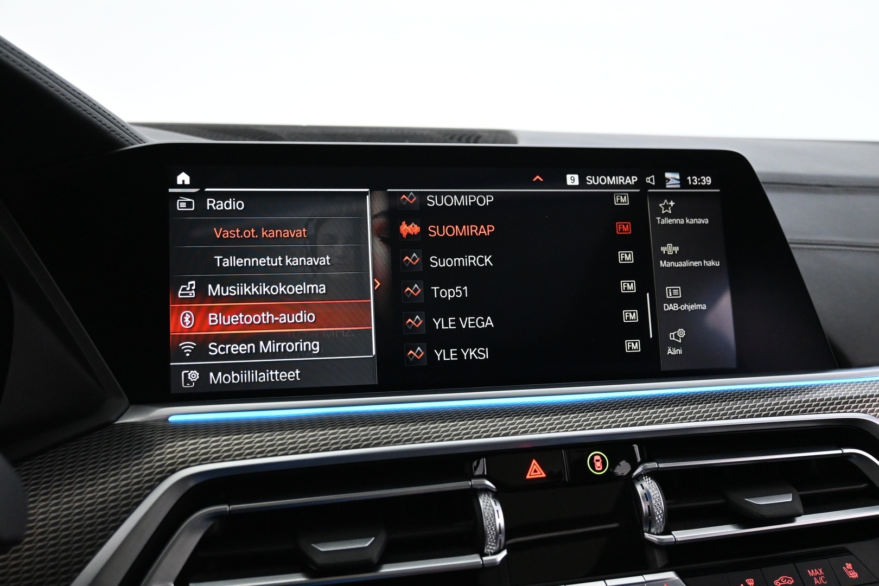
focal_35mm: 33
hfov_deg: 57.2
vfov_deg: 40.0
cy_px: 293
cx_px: 440
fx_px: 806
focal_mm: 22
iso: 3600
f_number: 4
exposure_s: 1/40
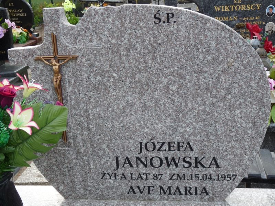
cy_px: 103
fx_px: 381
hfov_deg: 39.7
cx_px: 138
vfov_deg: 30.3
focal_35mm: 48
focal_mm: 8.5
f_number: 4
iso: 100
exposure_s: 1/200
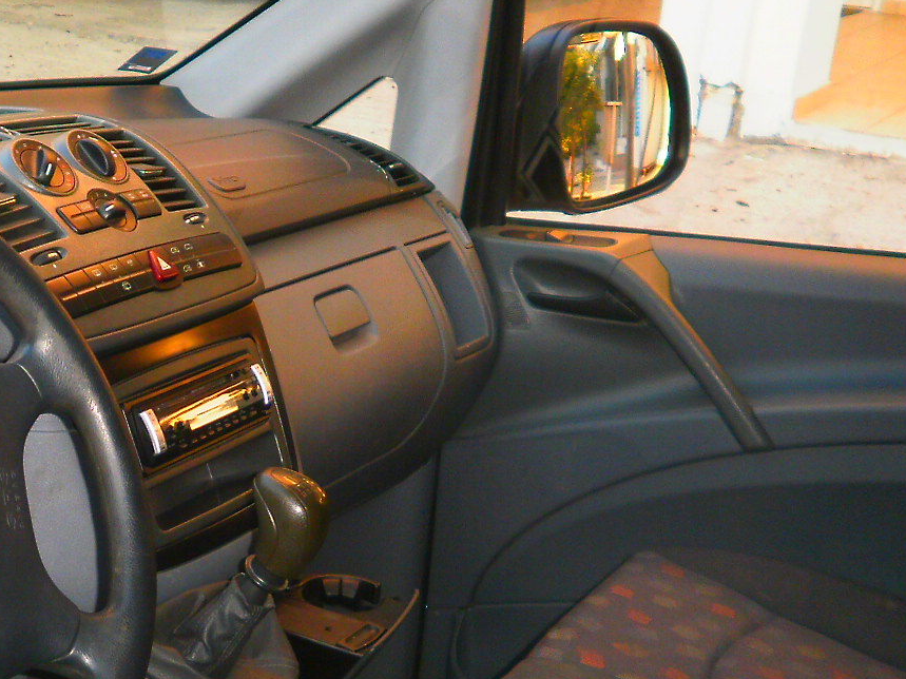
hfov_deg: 30.0
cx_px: 108
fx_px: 1622
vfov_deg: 23.5
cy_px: 479
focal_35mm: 62
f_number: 2.6
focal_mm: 4.65
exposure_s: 1/100
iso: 100
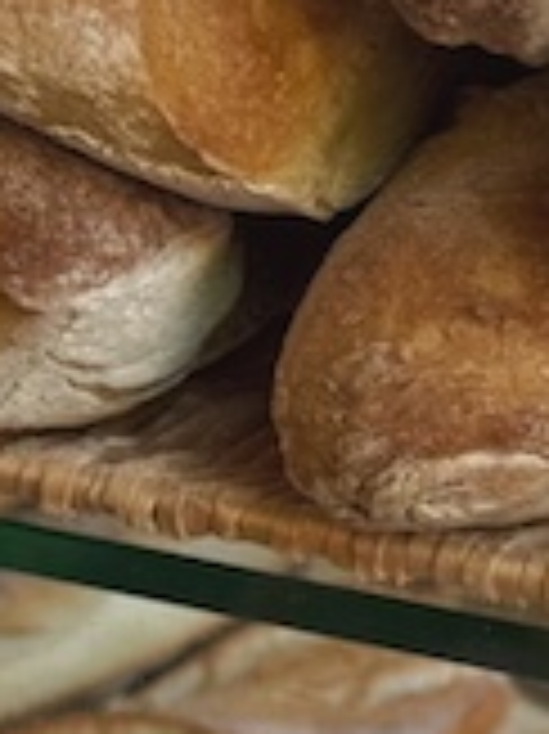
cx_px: 630
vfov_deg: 10.4
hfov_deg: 7.8
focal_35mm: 189
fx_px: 4002
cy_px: 784
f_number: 1.78
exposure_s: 1/129
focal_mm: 6.76
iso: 50
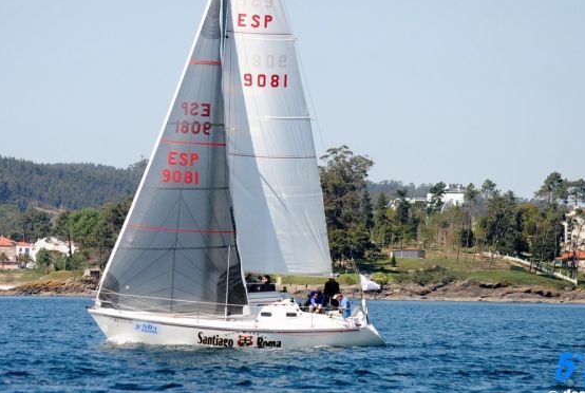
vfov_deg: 6.2
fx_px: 3599
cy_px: 128
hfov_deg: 9.3
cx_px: 251
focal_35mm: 221
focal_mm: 102
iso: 110
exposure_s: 1/500
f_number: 5.6
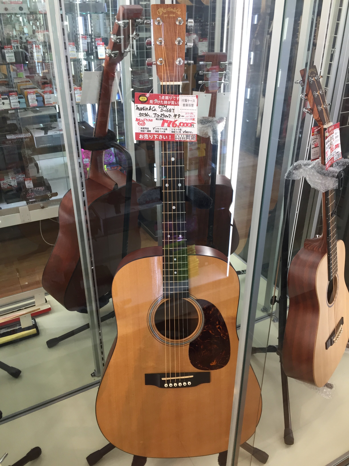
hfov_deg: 48.2
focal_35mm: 29
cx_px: 174
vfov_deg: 61.7
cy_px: 233
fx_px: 390
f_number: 2.2
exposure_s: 1/40
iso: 32
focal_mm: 4.15
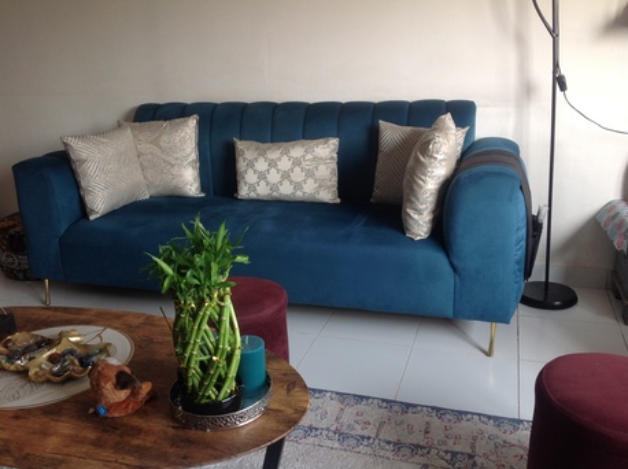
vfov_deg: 40.6
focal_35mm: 35
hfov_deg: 52.7
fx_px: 634
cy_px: 234
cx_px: 314
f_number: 2.4
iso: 50
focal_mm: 4.28
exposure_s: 1/60
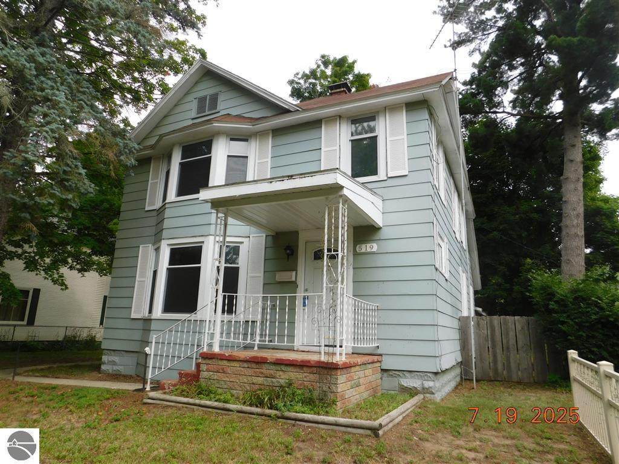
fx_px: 411
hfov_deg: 73.9
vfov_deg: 58.9
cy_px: 232
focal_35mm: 23
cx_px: 310
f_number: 3
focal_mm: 4
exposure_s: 1/800
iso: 125
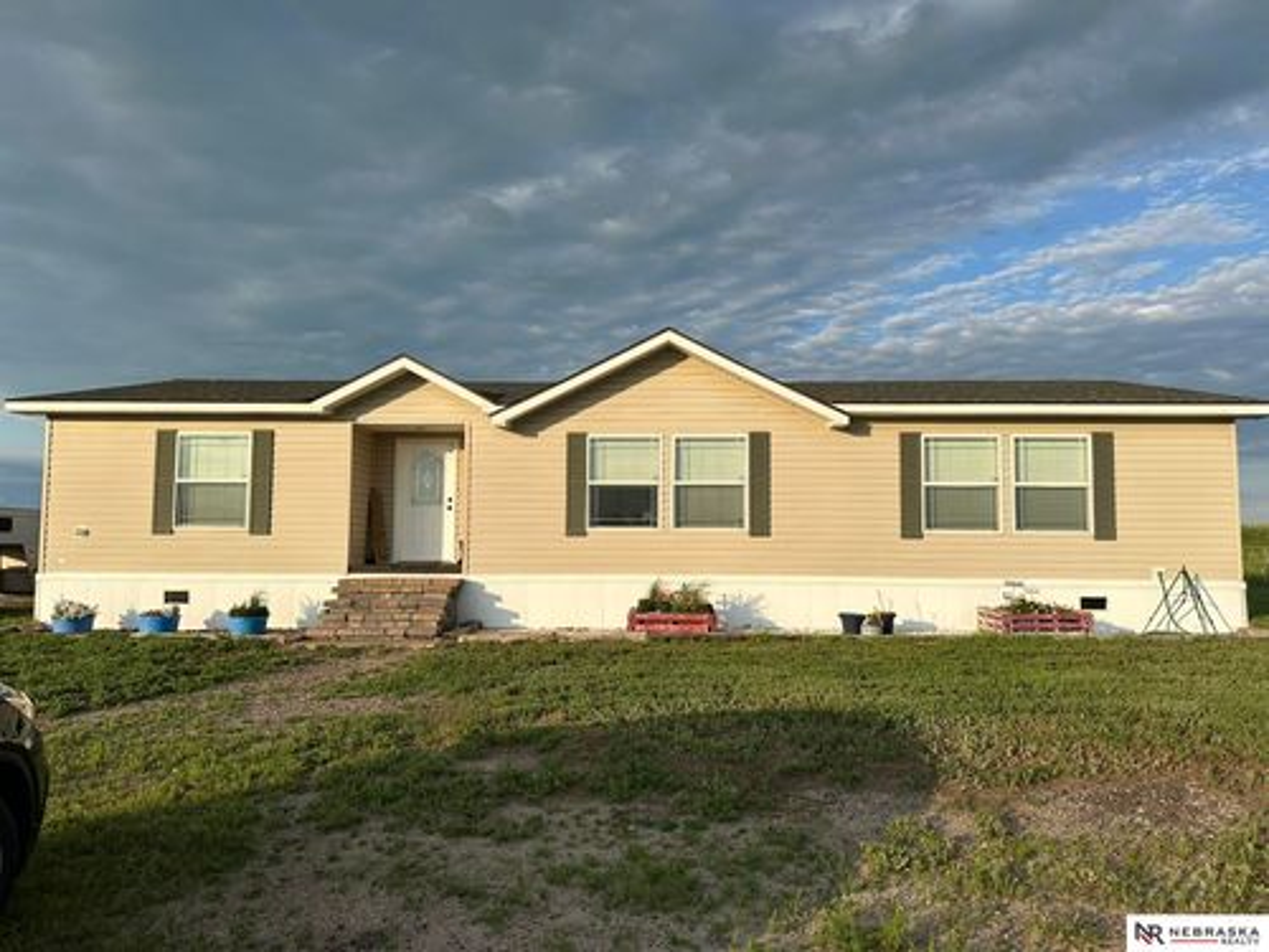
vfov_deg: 56.8
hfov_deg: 71.6
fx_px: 880
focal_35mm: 24
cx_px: 634
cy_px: 476
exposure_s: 1/3717
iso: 80
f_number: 1.78
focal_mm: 6.86
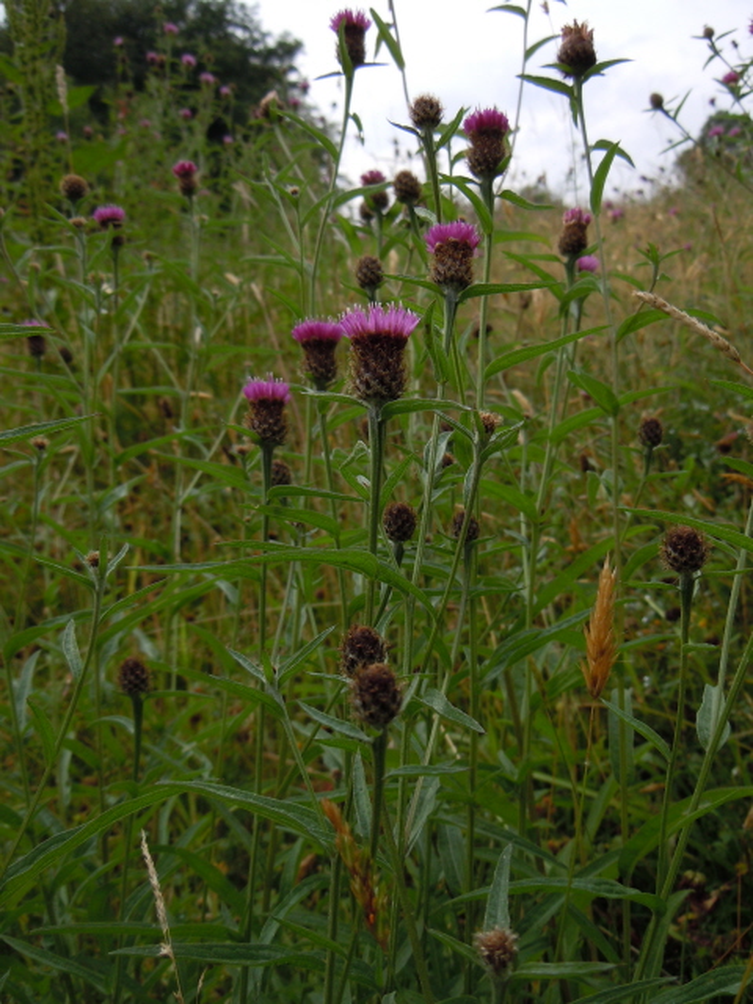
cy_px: 502
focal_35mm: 30
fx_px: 870
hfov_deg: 46.8
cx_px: 376
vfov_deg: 60.0
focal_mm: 5.4
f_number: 3.5
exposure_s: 1/400
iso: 100
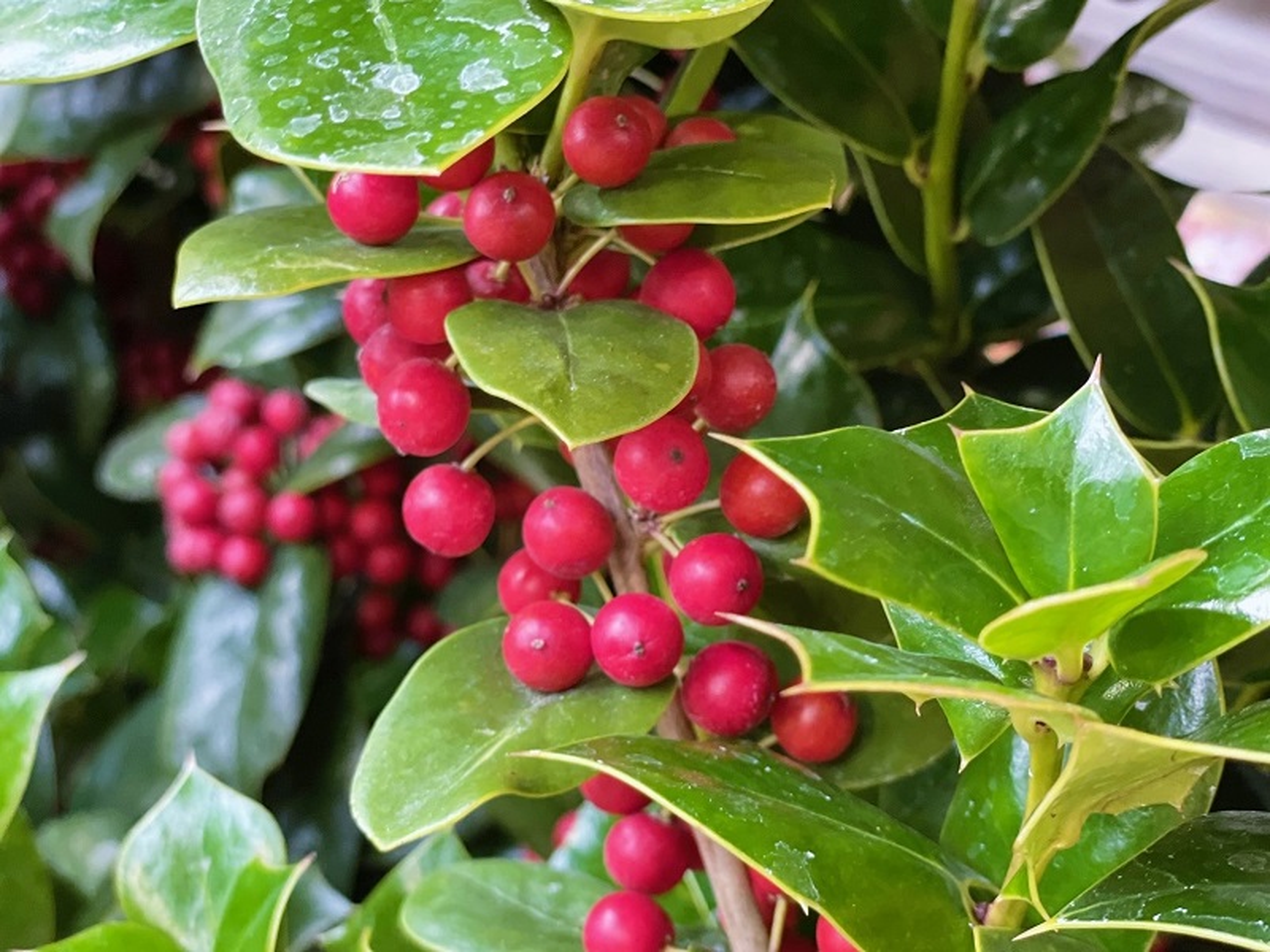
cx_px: 635
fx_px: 1908
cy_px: 476
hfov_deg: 36.8
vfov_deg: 28.0
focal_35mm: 52
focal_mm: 6
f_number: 2
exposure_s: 1/40
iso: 320
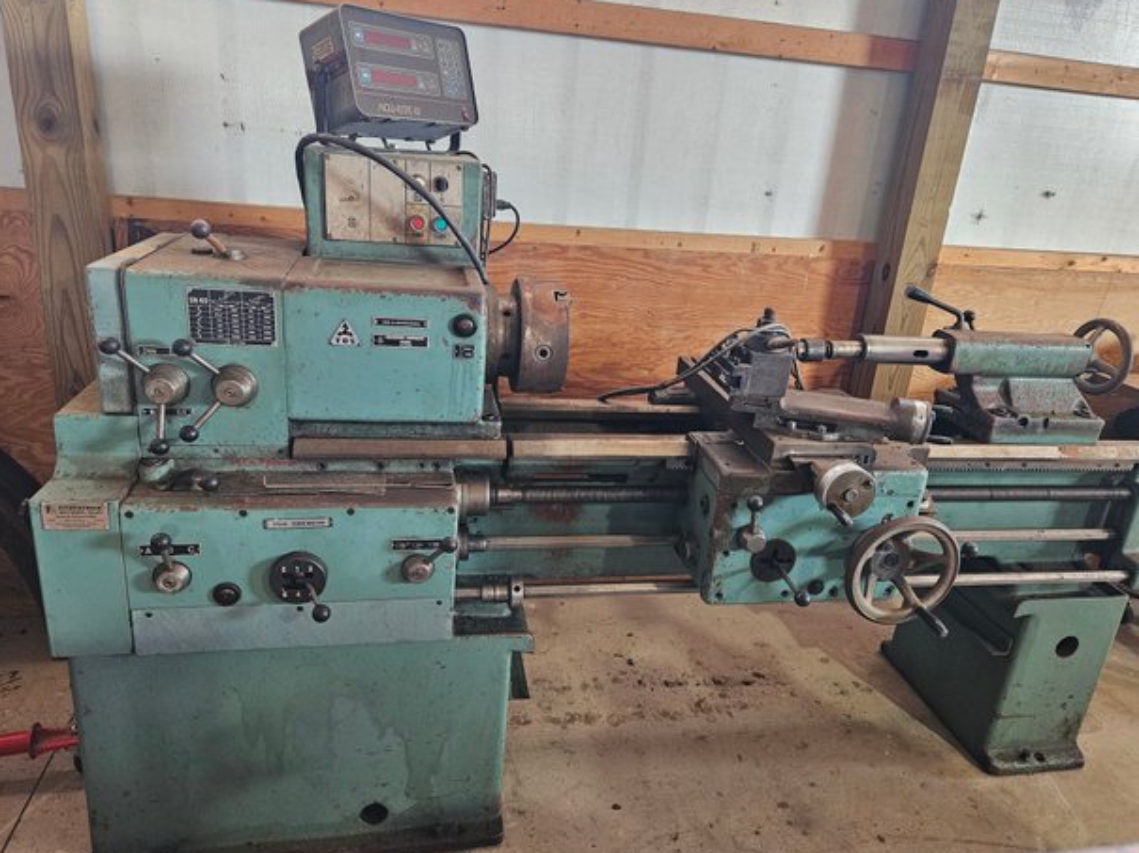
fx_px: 789
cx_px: 588
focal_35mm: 24
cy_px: 419
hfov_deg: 71.6
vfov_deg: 56.8
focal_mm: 5.4
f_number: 1.8
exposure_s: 1/120
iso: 500
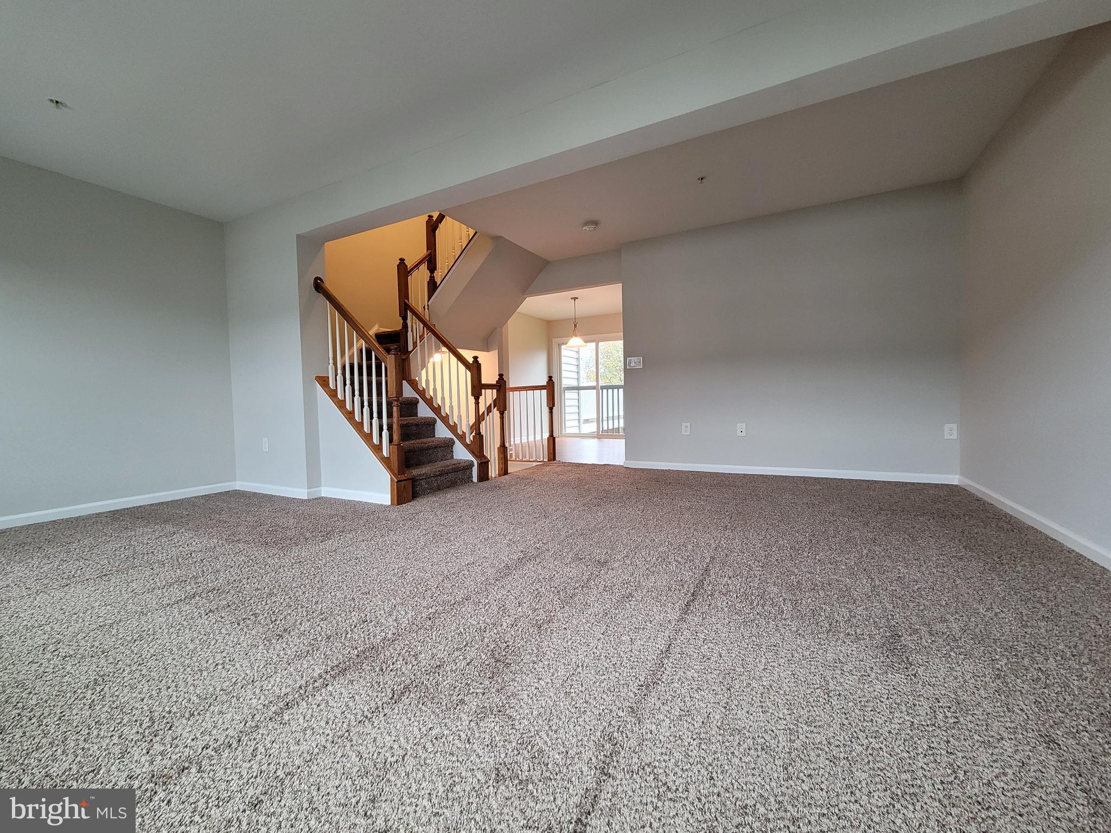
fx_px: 417
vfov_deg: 89.9
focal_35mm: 13
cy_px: 416
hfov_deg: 106.2
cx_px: 556
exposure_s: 1/59
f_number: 2.2
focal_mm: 2.2
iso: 400
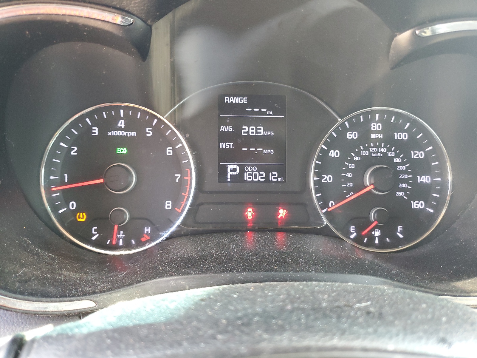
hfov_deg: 67.3
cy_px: 179
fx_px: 358
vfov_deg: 53.1
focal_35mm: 26
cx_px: 238
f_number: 1.5
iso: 202
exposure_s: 1/60.2
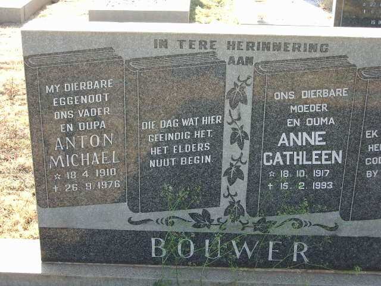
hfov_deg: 31.2
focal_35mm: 62
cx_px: 190
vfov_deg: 23.7
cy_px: 143
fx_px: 682
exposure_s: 1/100
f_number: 3.5
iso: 100
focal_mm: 10.2
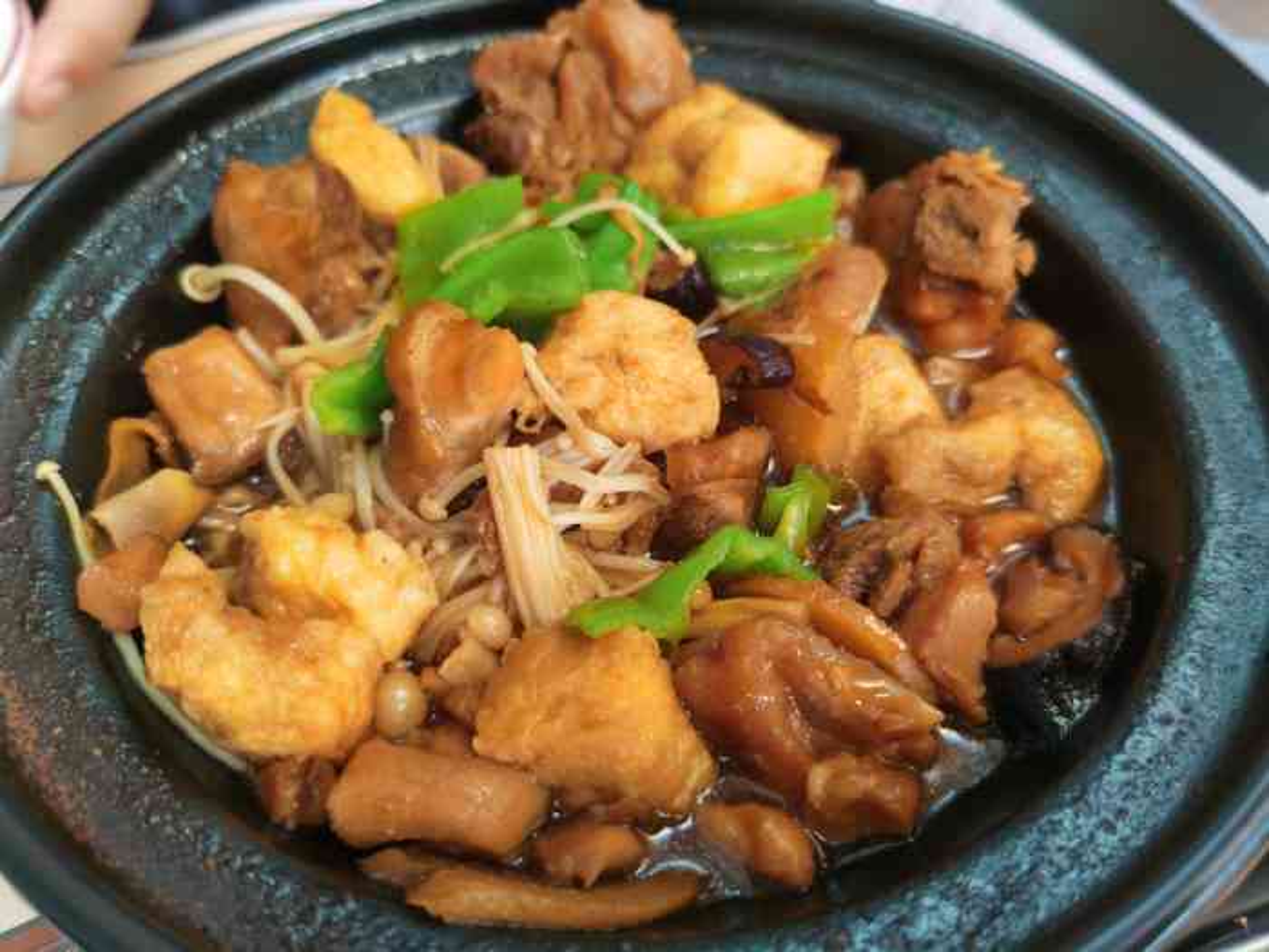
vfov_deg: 51.4
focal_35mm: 27
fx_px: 990
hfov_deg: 65.3
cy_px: 476
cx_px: 634
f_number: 1.6
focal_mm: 5.56
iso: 100
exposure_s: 1/50
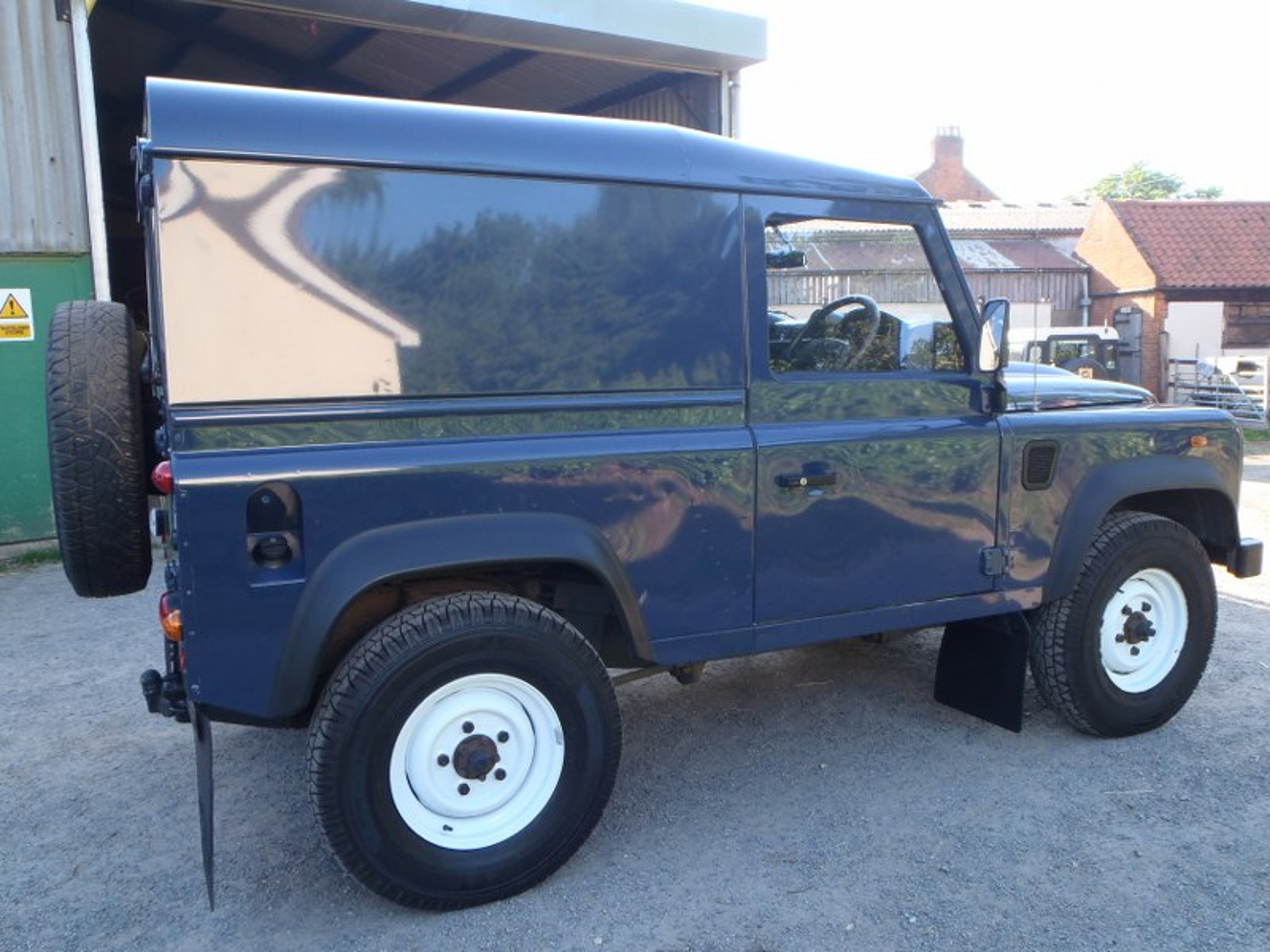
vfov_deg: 49.7
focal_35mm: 28
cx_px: 635
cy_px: 476
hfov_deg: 63.4
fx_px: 1027
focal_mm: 5
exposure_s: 1/60
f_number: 3.5
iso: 80
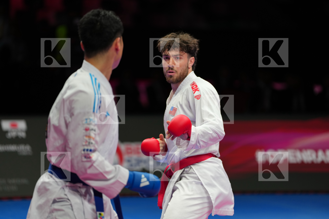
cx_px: 164
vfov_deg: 6.9
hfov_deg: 10.3
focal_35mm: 200
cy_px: 110
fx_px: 1827
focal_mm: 200
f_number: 2.8
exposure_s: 1/1000
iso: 640
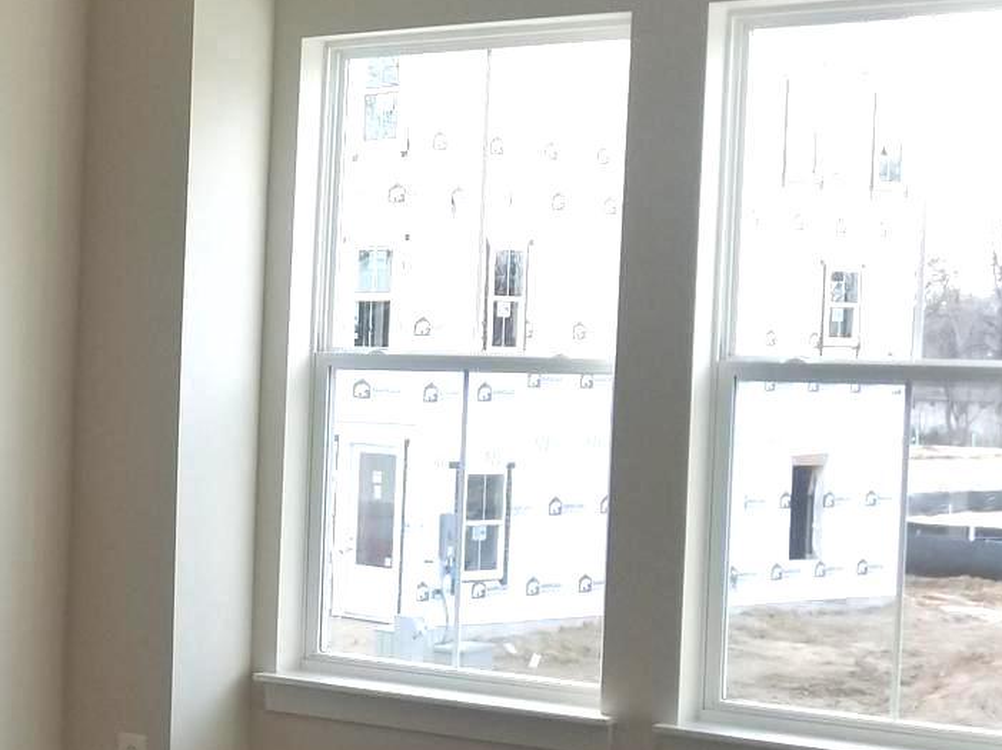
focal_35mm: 76
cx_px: -423
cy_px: 447
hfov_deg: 22.1
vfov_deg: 19.3
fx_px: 2199
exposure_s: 1/120
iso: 64
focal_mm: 4.3
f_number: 1.7
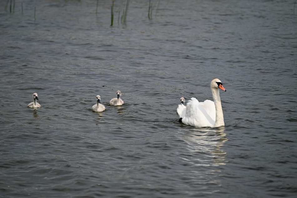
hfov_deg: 10.3
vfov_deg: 6.9
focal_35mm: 200
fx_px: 1650
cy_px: 99
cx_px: 148
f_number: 5.6
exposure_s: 1/1000
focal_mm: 200
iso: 100
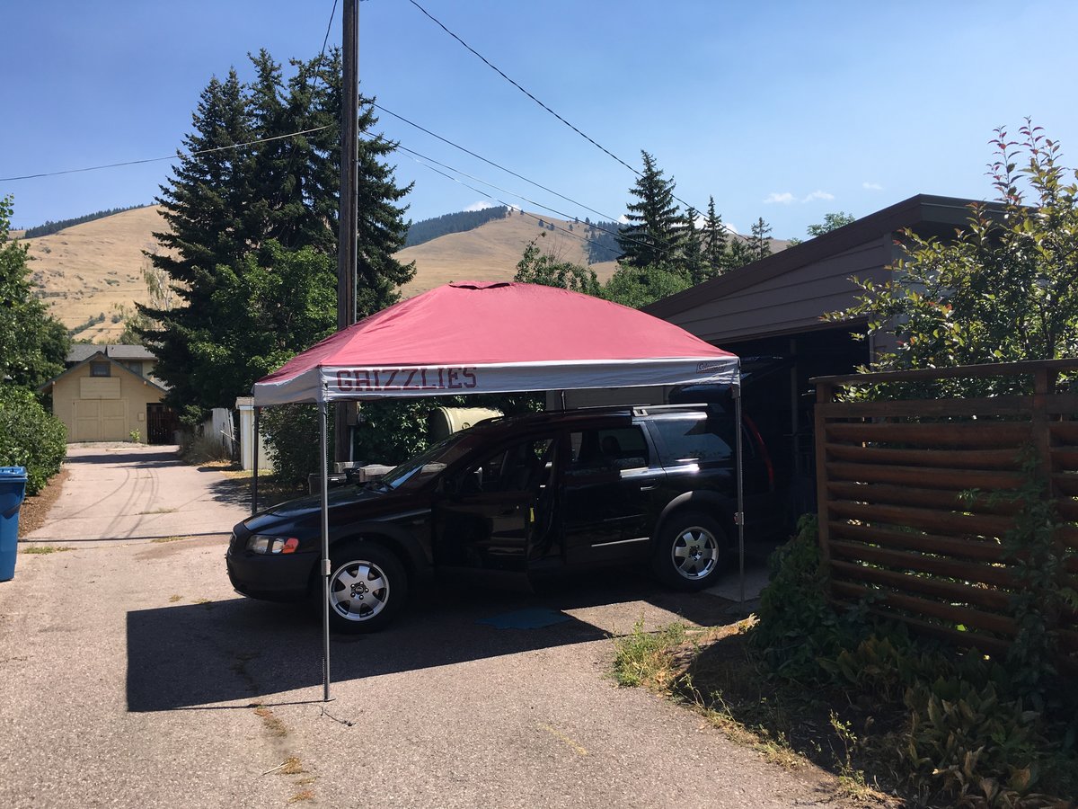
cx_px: 539
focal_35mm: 29
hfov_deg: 61.7
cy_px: 404
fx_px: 903
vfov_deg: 48.2
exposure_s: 1/1399
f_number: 2.2
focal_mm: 4.15
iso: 25
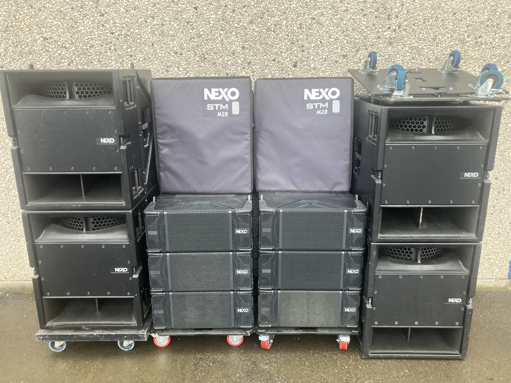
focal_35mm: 28
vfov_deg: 49.7
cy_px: 192
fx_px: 413
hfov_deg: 63.4
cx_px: 256
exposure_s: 1/121
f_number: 1.8
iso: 32
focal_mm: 3.99
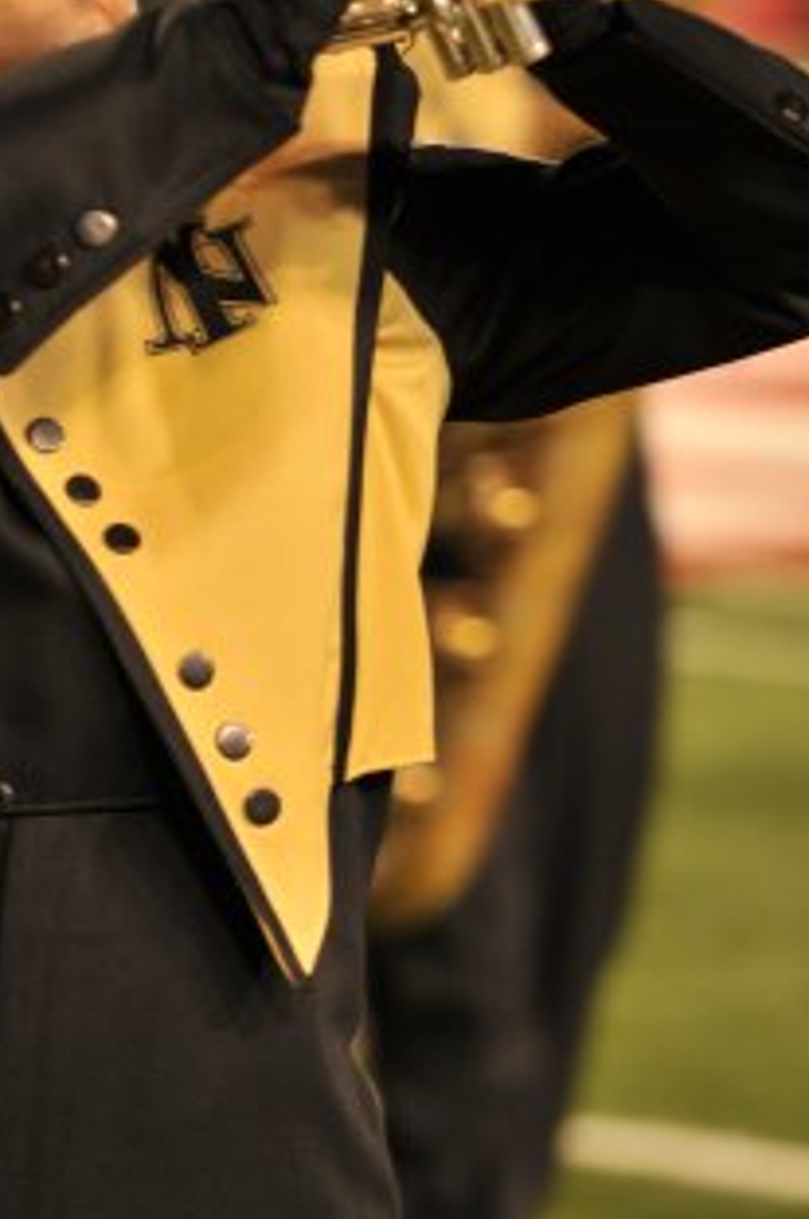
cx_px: 100
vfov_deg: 5.3
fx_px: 13188
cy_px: 402
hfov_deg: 3.5
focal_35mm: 390
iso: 250
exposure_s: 1/60
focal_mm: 135
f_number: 2.8
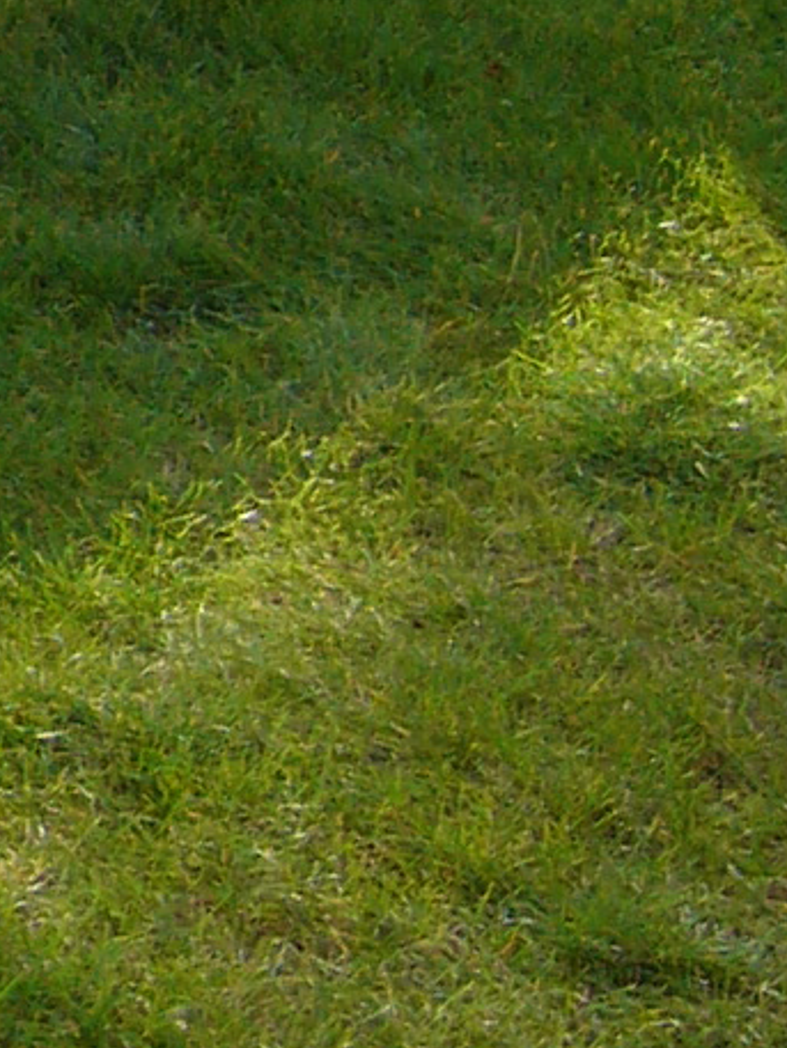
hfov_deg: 7.1
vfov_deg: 9.8
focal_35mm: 196
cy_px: -569
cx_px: -1186
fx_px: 5939
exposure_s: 1/400
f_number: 2.8
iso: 80
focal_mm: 5.8
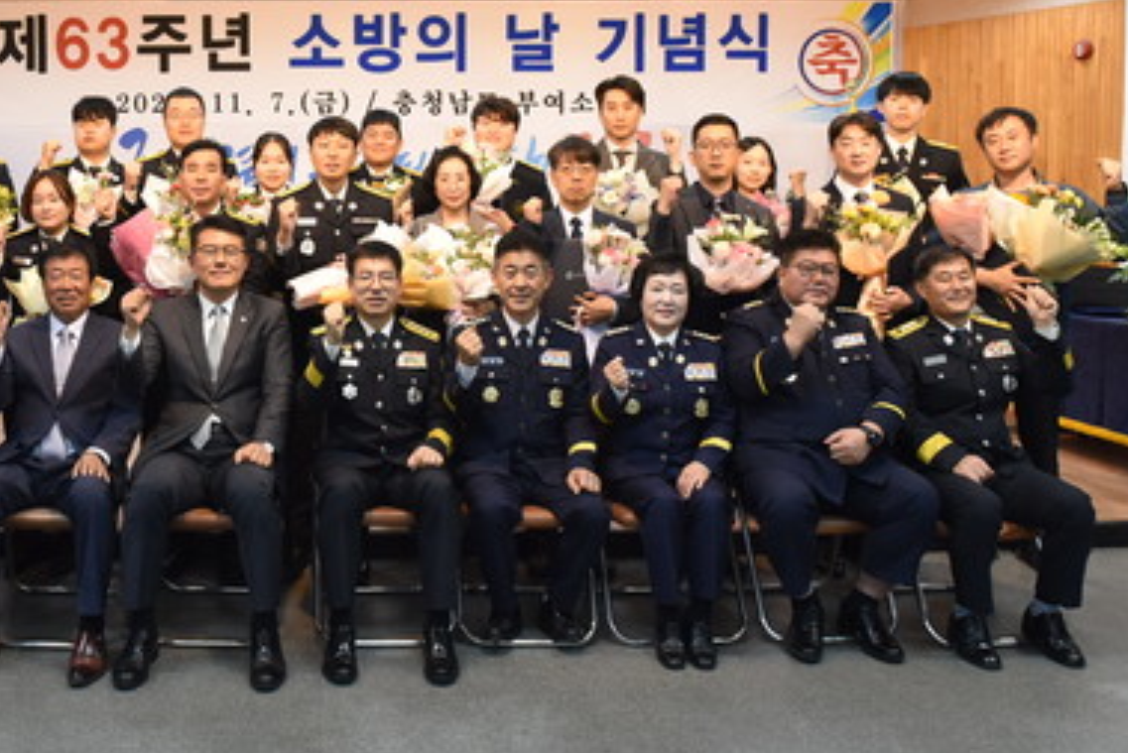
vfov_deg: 34.7
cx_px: 315
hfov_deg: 49.1
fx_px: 1191
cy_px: 237
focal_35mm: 38
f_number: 7.1
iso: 3200
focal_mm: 24
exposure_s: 1/200
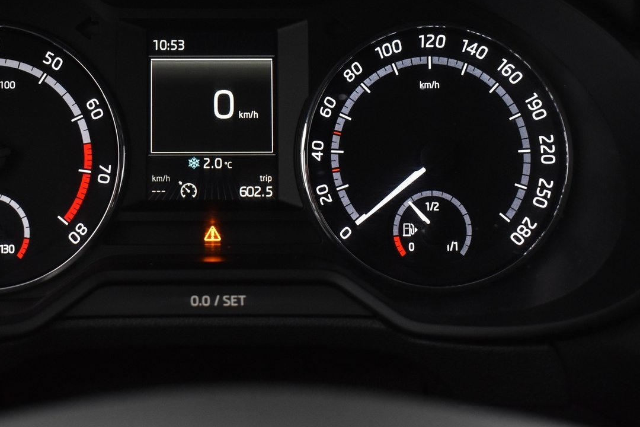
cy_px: 124
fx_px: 1120
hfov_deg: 31.6
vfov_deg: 21.4
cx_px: 210
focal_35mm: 63
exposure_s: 1/20
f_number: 5.6
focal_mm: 28
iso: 1250
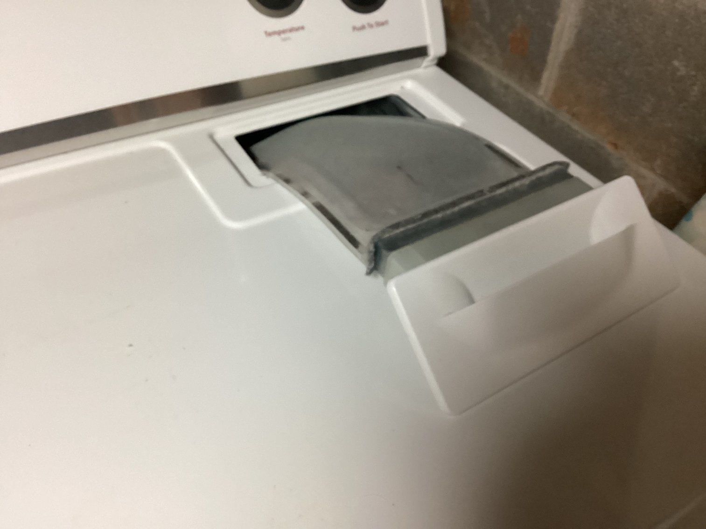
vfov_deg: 45.4
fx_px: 632
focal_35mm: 31
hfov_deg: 58.3
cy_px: 264
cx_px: 353
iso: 320
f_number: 2.4
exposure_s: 1/60
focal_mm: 3.3
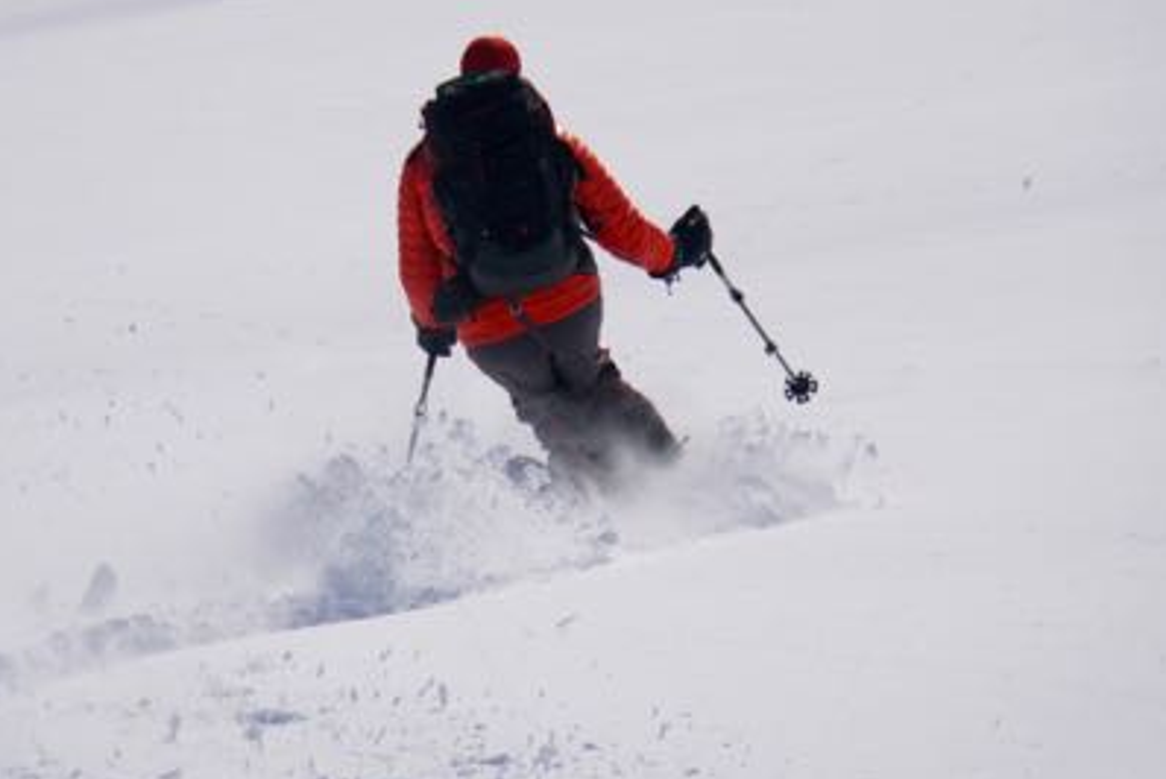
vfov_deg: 2.9
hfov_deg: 4.3
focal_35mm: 482
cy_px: 245
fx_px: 15622
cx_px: 504
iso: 250
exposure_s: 1/2000
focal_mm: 200
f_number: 6.3
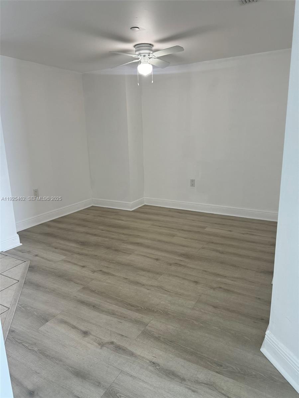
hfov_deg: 56.8
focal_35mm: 24
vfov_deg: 71.6
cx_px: 150
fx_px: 276
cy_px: 199
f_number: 1.78
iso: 200
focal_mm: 6.76
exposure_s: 1/120
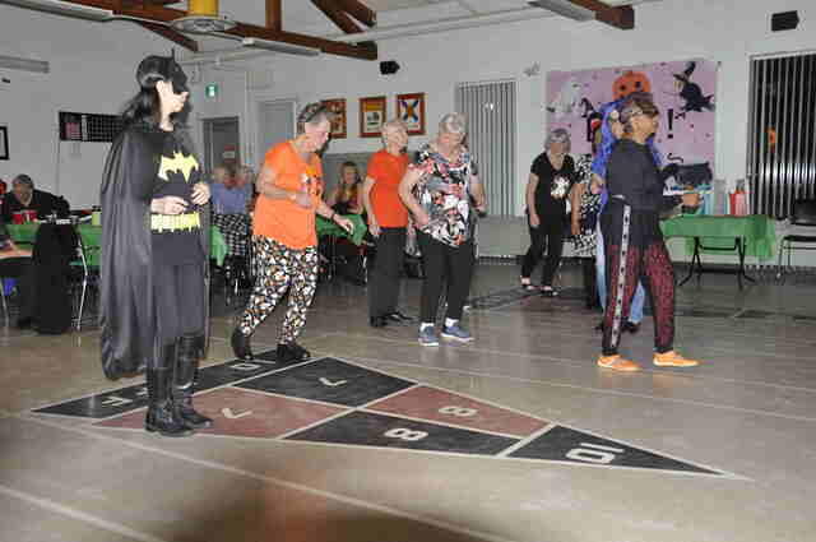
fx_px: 815
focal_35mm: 36
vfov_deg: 36.8
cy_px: 271
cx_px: 408
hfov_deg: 53.2
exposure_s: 1/60
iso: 2000
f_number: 6.3
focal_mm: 24
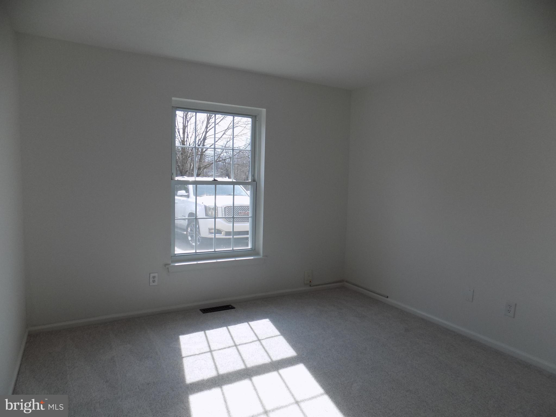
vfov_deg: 58.9
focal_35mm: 23
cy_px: 208
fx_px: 369
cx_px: 278
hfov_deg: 73.9
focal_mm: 4
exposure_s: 1/250
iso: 80
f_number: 3.1
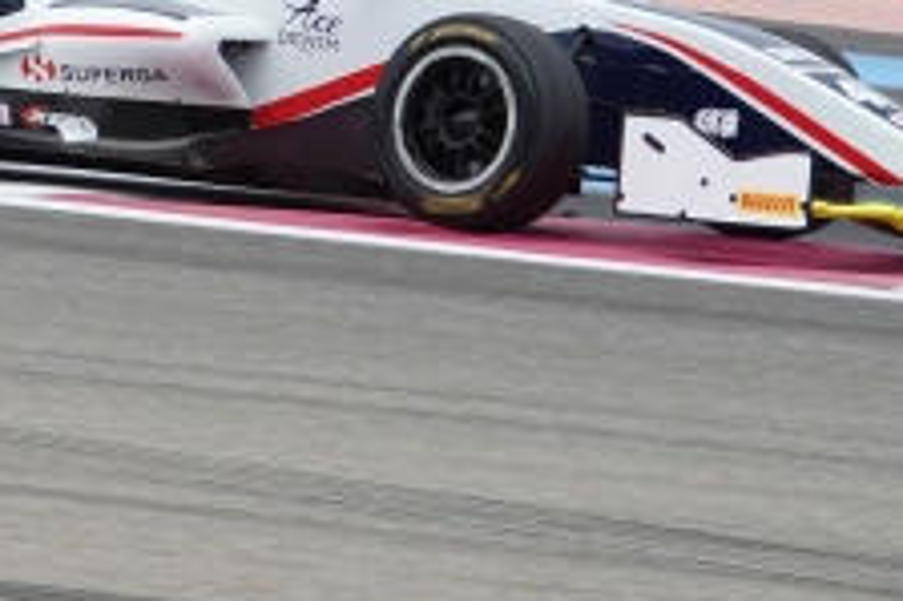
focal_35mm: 585
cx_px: -173
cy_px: -54
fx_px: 14663
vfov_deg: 2.3
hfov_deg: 3.5
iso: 160
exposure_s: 1/1000
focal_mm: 60.29
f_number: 4
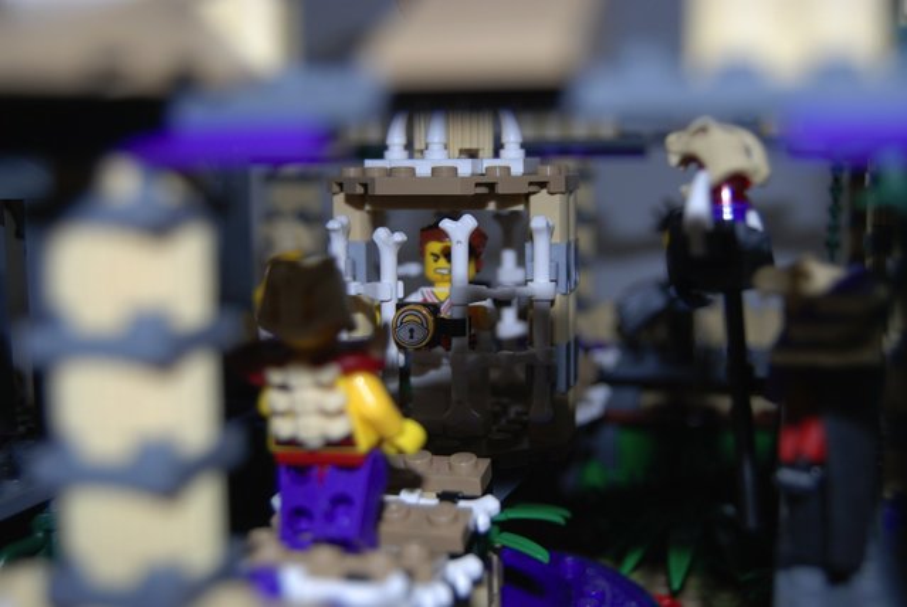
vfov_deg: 28.2
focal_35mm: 48
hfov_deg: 41.1
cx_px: 454
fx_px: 1211
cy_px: 304
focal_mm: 32
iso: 200
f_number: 4.5
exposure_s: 1/60
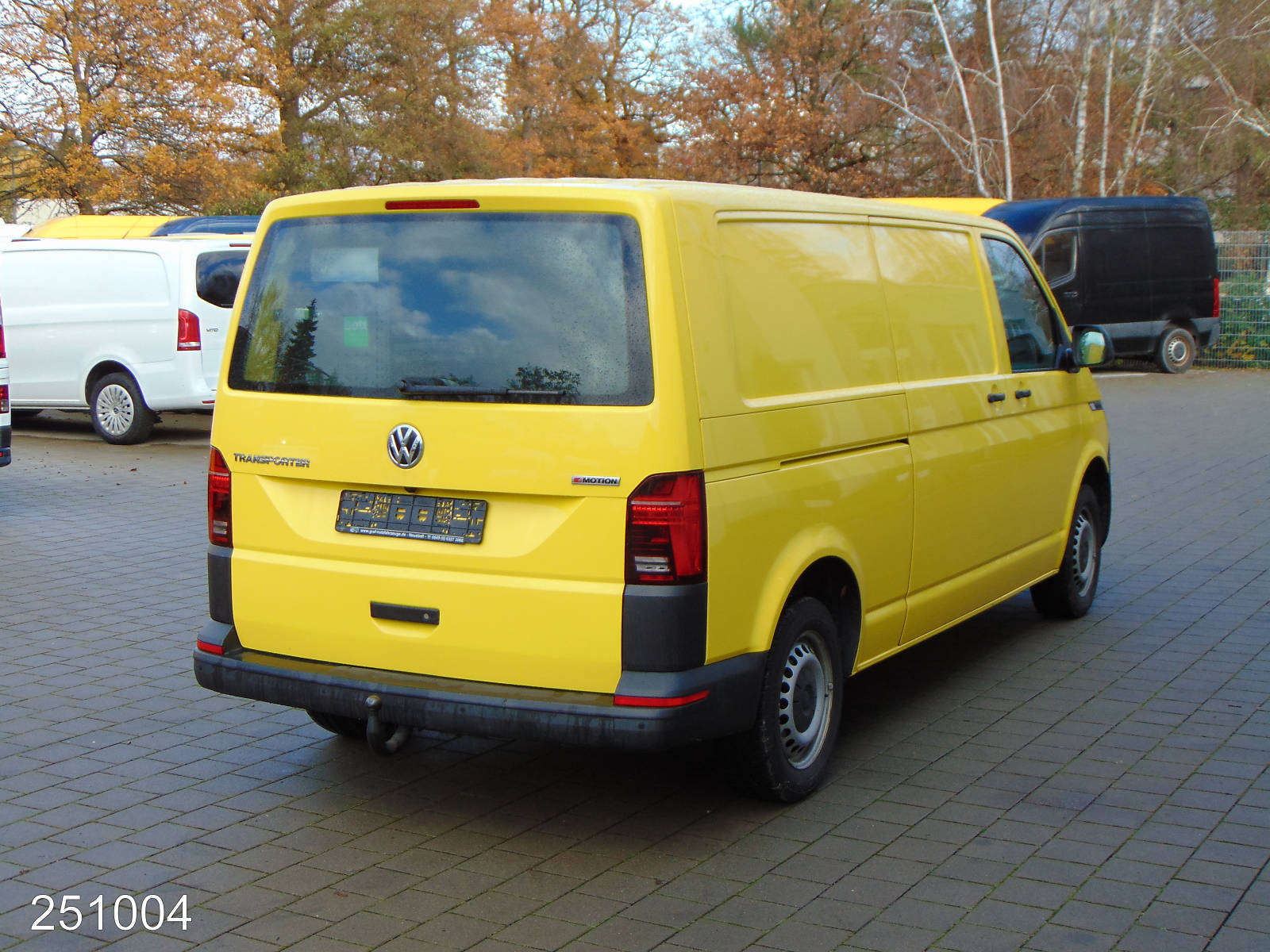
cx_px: 635
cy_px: 476
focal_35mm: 50
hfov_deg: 38.2
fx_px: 1834
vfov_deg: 29.1
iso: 80
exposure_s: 1/200
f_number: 3.5
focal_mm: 9
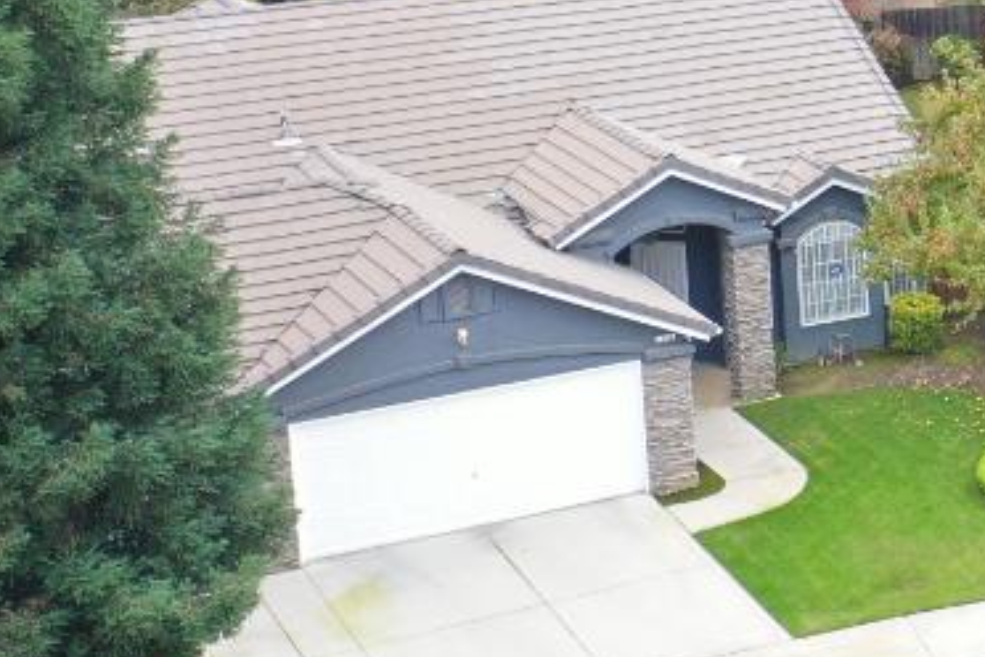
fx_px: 3092
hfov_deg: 15.1
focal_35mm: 113
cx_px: 1885
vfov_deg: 12.0
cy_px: -16
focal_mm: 10.26
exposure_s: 1/80
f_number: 3.5
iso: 100
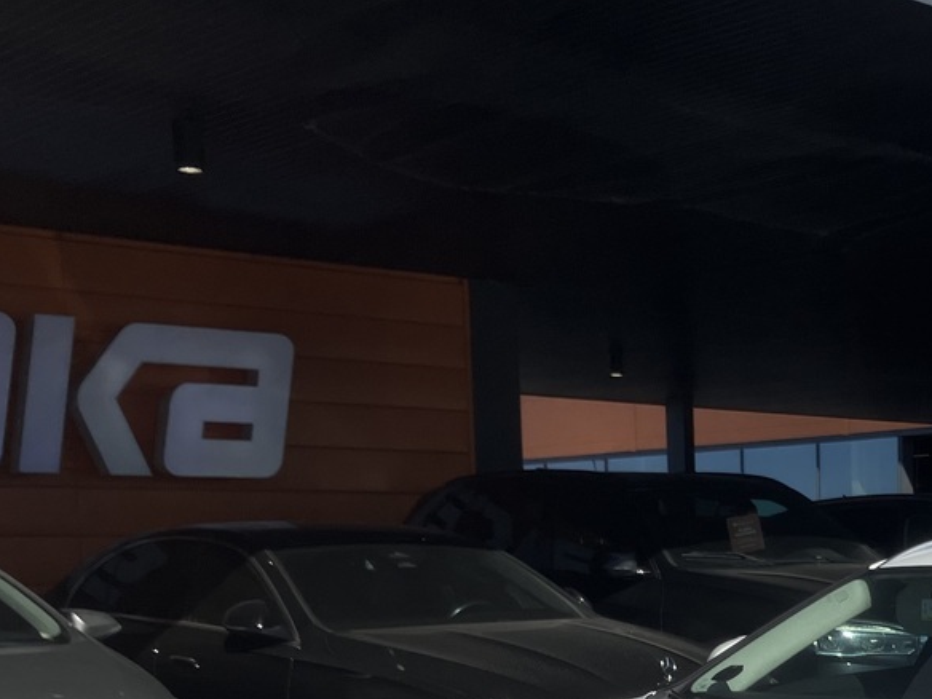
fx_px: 1858
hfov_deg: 27.0
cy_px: 806
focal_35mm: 69
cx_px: 865
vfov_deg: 20.2
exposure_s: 1/5405
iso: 32
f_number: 1.8
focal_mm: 3.99
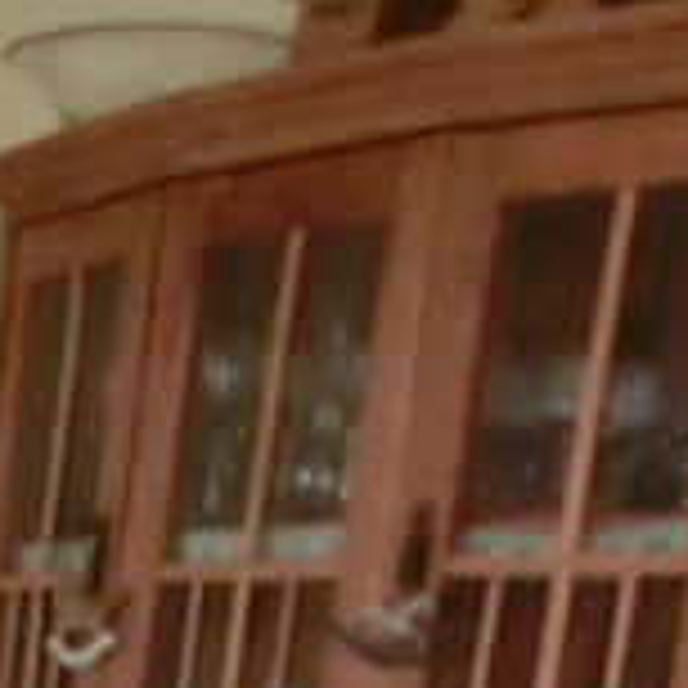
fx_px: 3193
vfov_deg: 10.9
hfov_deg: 10.5
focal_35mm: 142
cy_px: 1506
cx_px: -985
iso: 640
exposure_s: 1/60
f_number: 3
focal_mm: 4.24
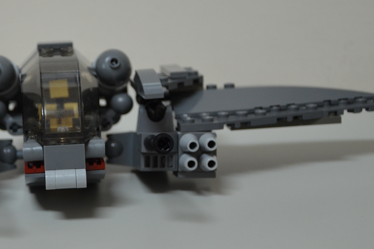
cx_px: 68
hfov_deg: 18.4
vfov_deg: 12.4
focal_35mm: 110
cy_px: 123
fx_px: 1143
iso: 900
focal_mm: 40
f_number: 4.5
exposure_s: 1/30
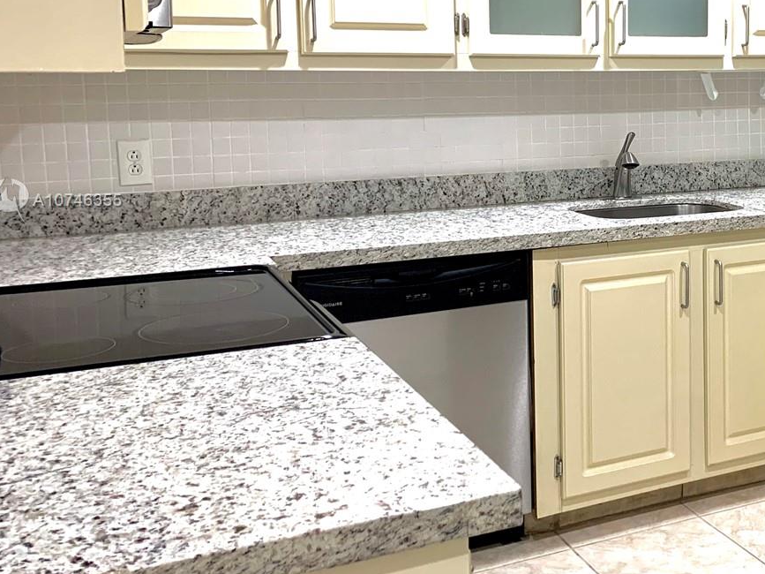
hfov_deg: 37.1
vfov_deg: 30.1
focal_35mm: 48
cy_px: 201
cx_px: 688
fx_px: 1061
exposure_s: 1/60
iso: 80
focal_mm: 4.25
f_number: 1.8
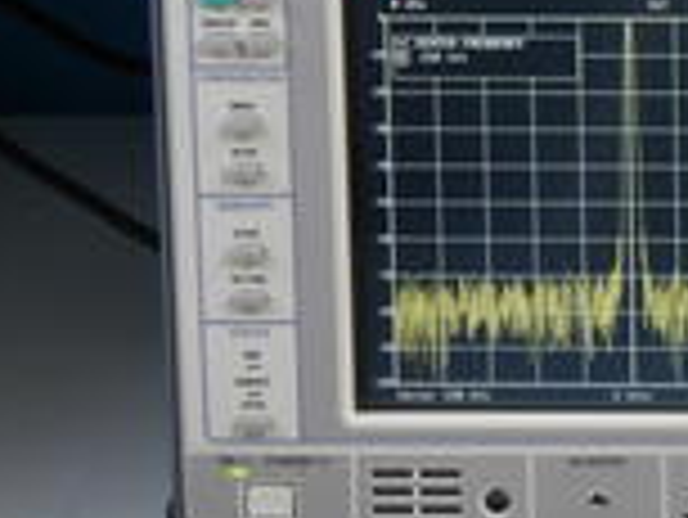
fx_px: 4157
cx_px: 881
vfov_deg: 7.1
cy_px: -5
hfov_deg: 9.3
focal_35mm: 209
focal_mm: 40
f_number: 22
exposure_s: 1/1.3
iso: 800
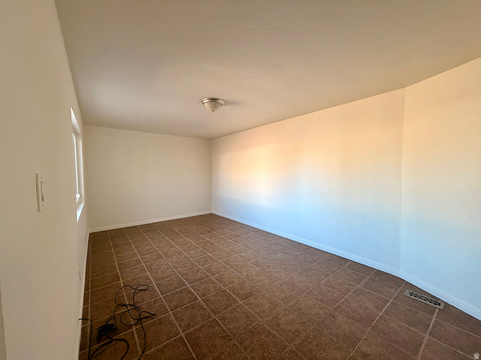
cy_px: 180
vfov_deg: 85.7
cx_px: 240
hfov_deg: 102.1
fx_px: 195
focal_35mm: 14
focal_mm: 2.22
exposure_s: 1/119
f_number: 2.2
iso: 320
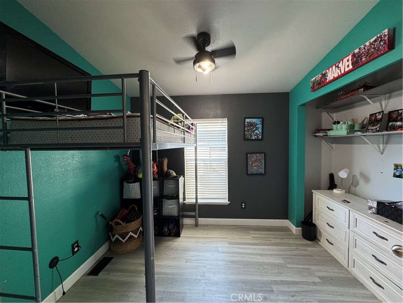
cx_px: 202
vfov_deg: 85.7
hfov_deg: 102.1
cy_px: 152
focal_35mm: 14
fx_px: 163
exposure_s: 1/60
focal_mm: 2.22
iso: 250
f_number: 2.2
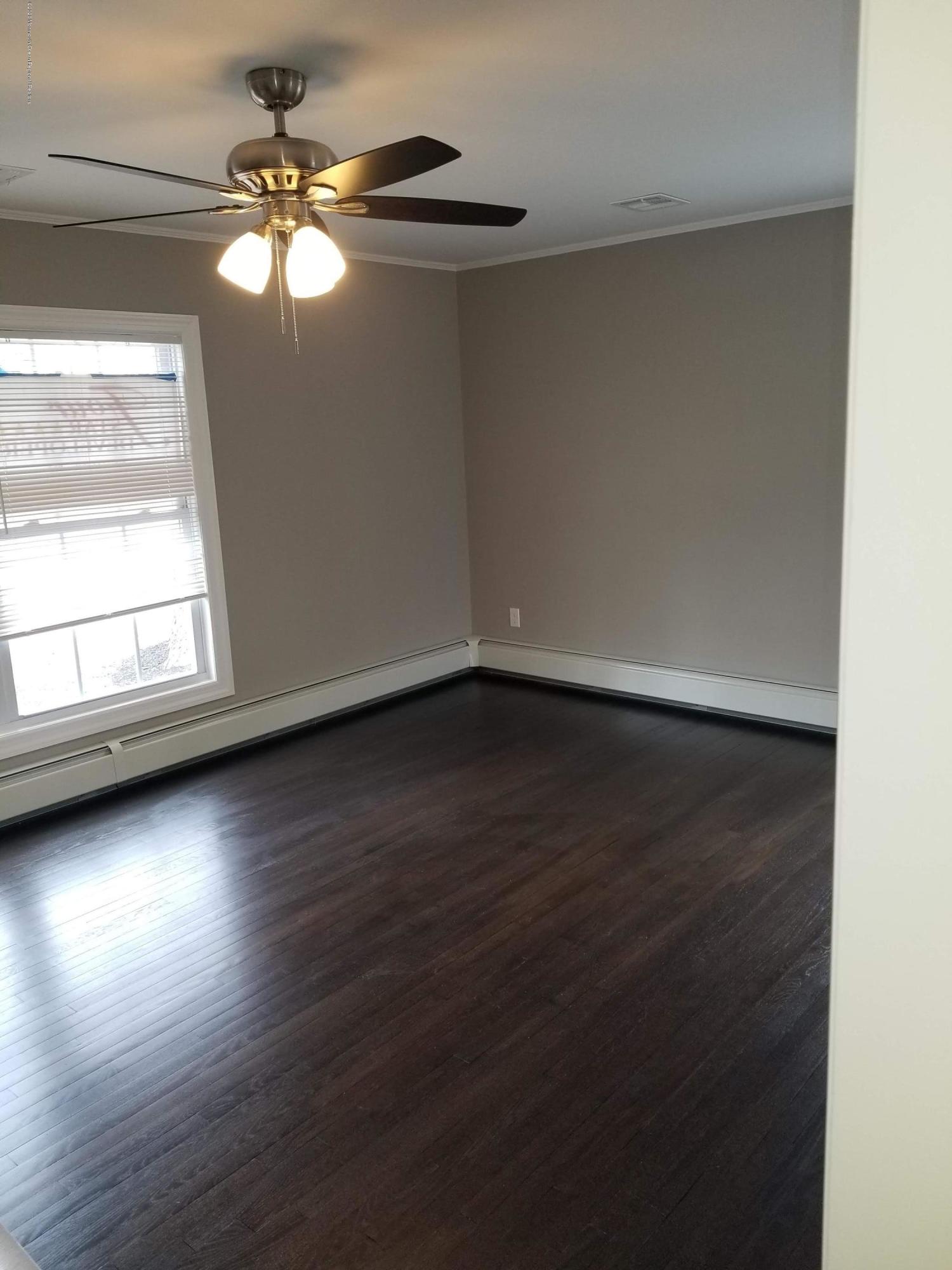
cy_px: 635
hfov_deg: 53.1
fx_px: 953
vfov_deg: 67.3
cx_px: 476
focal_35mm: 26
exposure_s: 1/60
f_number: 1.7
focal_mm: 4.25
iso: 125
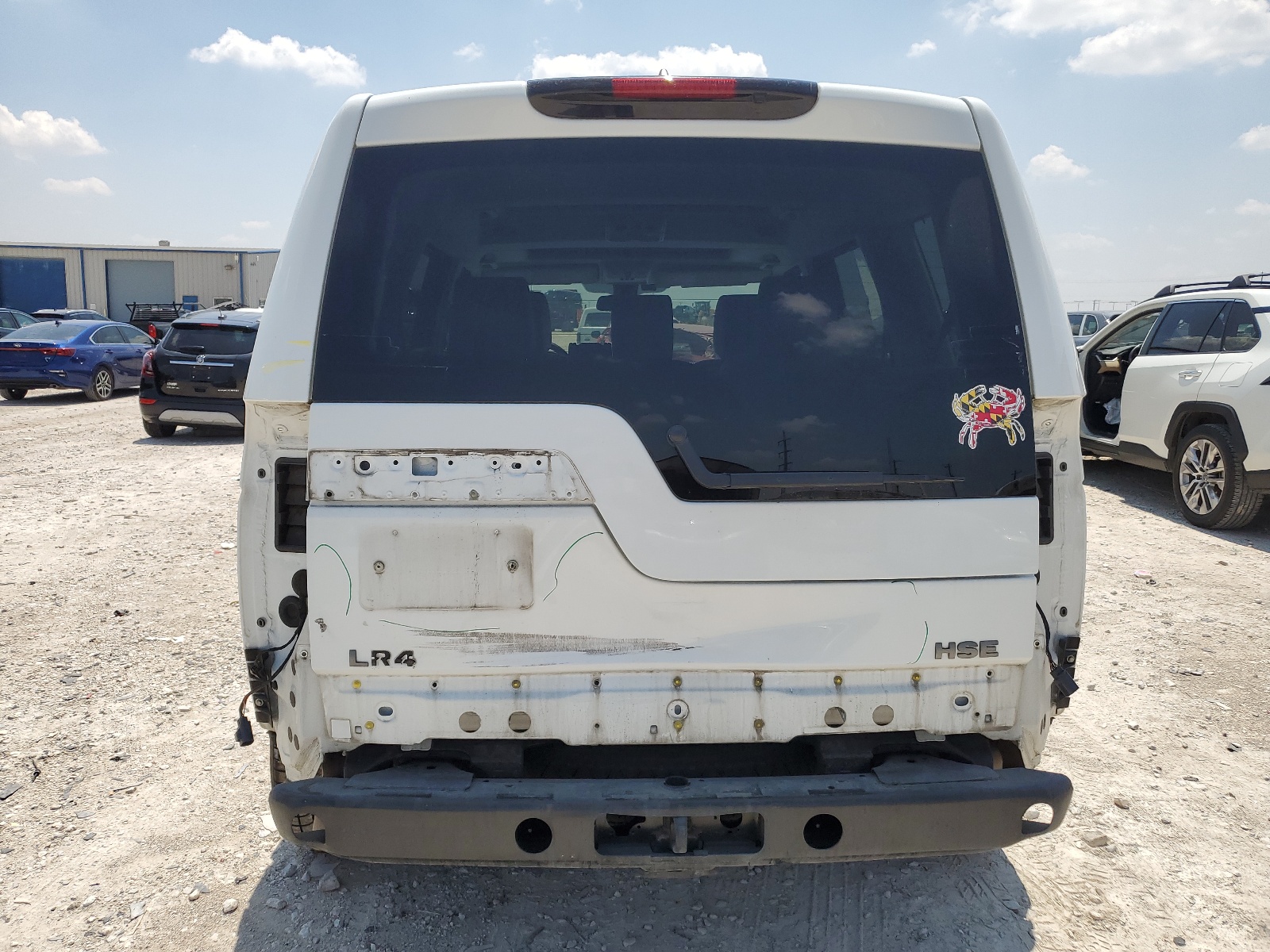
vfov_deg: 53.1
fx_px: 954
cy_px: 476
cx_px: 635
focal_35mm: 26
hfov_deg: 67.3
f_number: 1.5
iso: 50
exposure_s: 1/5000
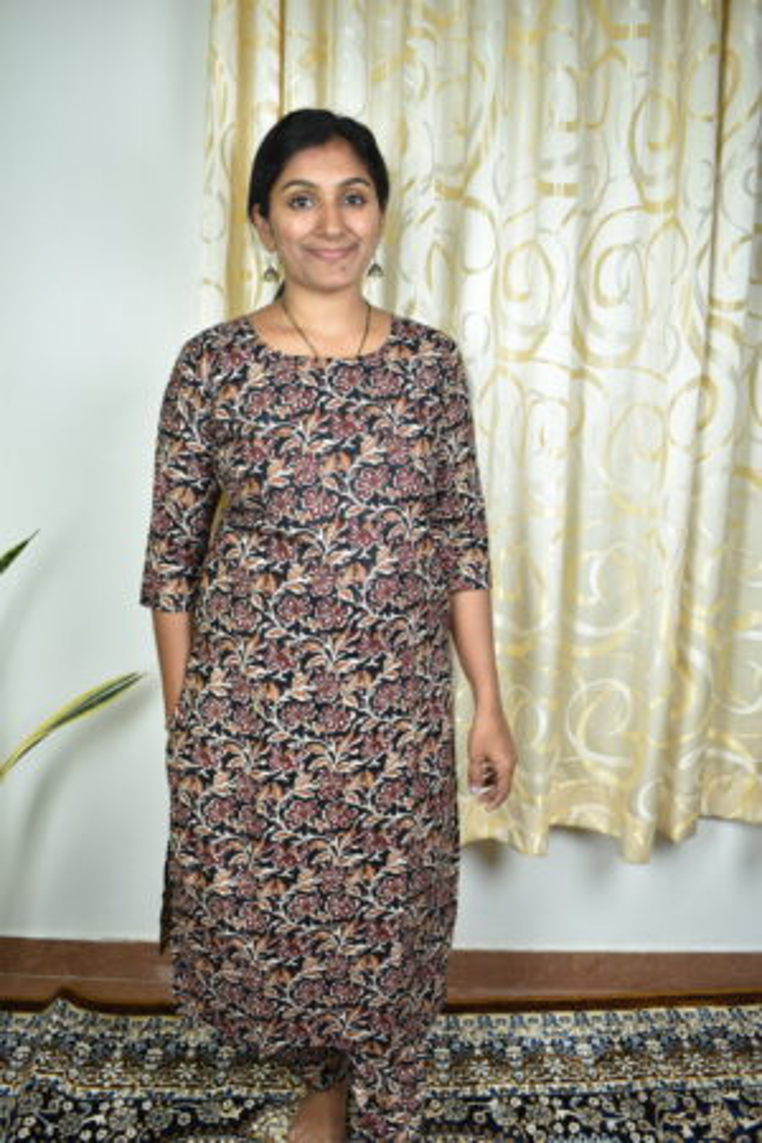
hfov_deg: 43.6
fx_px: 952
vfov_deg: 61.9
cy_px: 572
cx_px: 381
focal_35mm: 30
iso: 200
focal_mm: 20
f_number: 4.5
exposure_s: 1/40
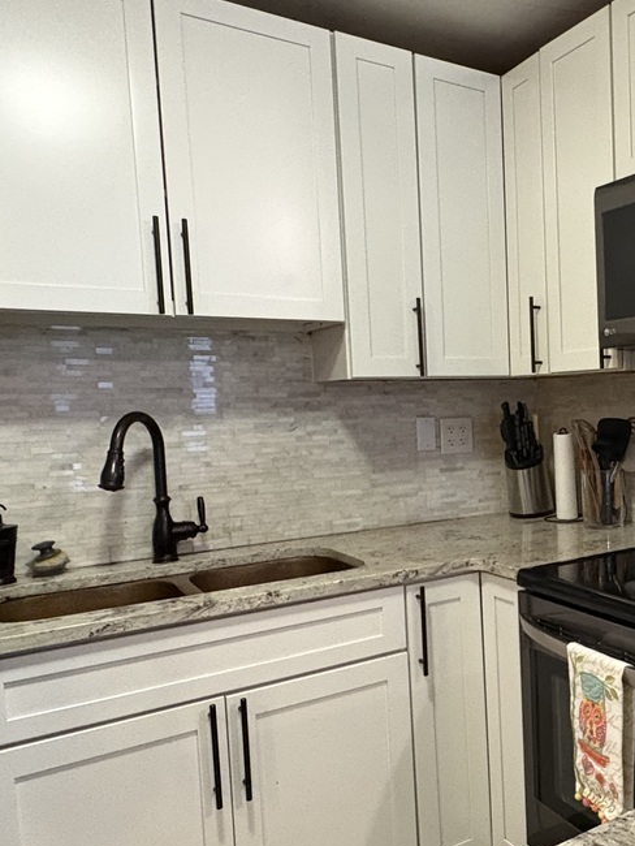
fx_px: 758
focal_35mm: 31
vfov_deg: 58.3
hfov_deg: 41.8
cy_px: 453
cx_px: 573
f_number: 2.2
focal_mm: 2.22
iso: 800
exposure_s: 1/60
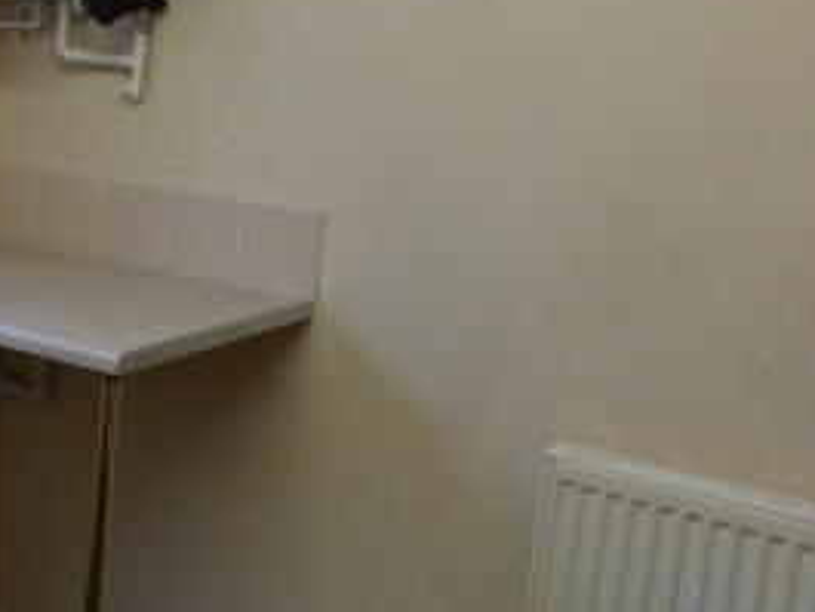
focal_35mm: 55
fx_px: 1296
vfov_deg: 26.4
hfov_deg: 31.2
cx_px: -72
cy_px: 186
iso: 320
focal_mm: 4.5
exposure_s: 1/60
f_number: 2.8
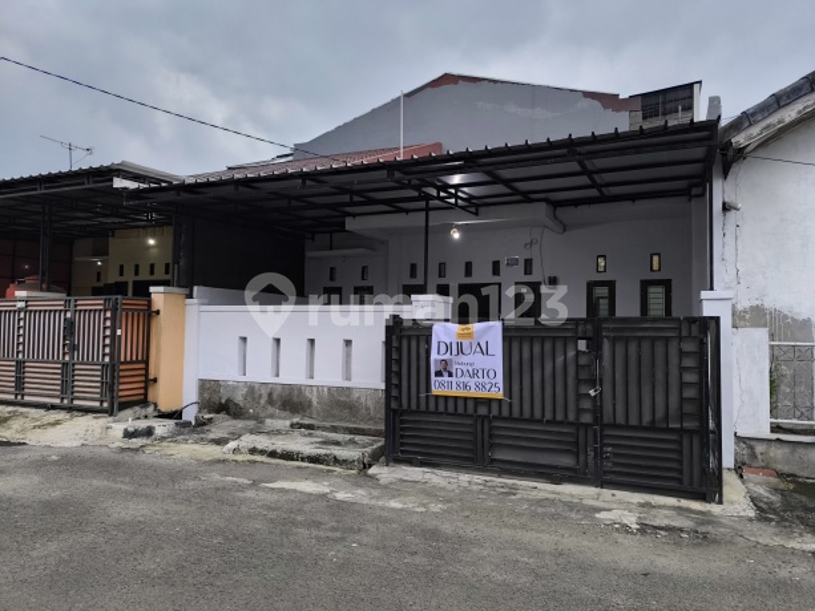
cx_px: 408
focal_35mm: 23
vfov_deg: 58.9
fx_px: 542
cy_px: 306
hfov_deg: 73.9
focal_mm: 6.14
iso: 800
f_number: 1.65
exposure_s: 1/100
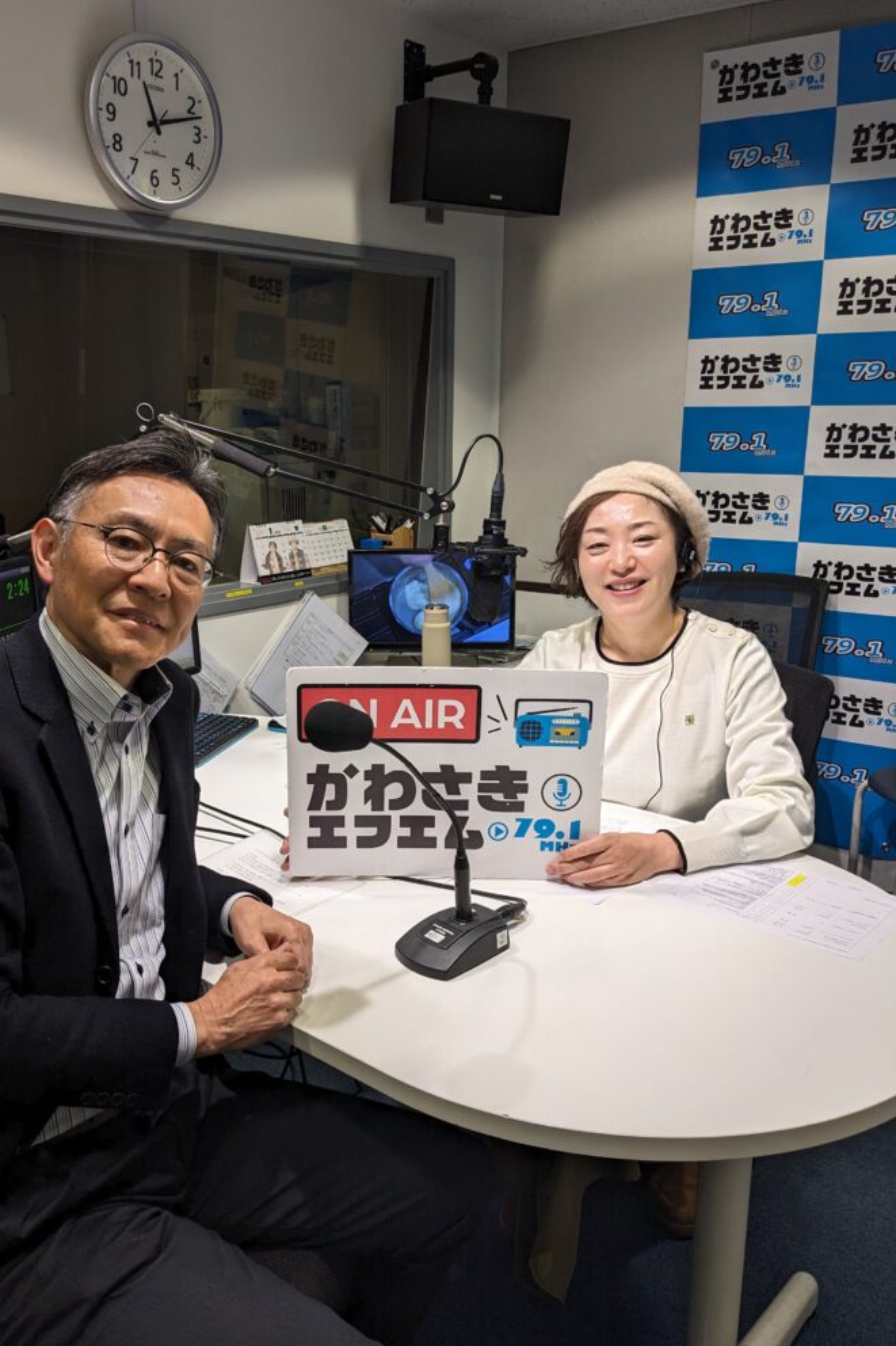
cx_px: 381
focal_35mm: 29
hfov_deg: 44.8
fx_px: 1083
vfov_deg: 63.7
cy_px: 682
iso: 91
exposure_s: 1/100
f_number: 1.73
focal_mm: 4.38
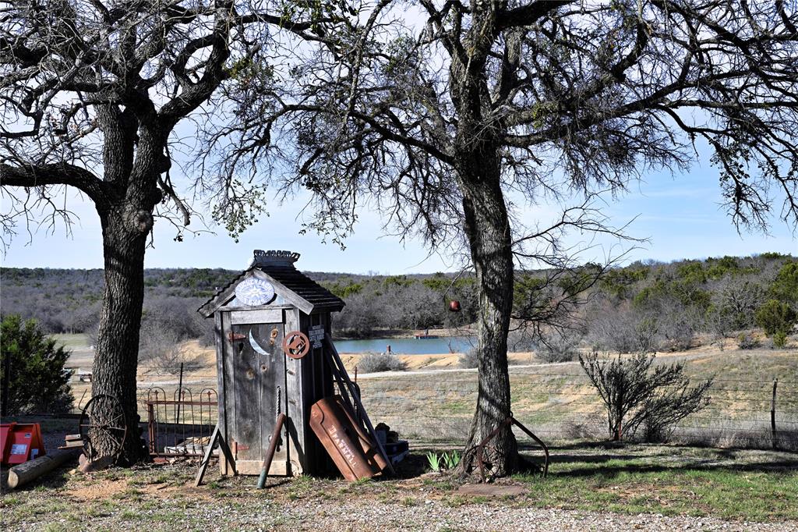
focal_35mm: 45
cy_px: 266
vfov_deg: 29.8
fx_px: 997
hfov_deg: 43.6
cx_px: 399
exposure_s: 1/640
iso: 280
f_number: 9
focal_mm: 45
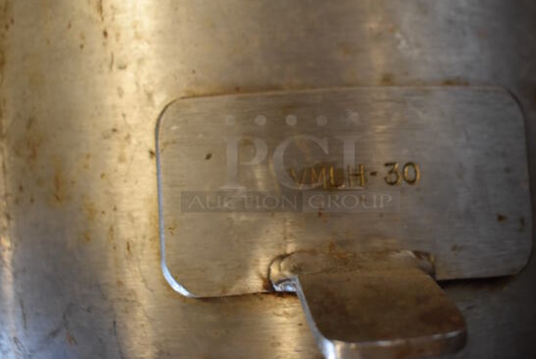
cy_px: 160
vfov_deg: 28.7
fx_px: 701
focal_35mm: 47
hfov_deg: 41.8
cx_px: 291
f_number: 4.2
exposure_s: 1/60
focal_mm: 28
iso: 1600
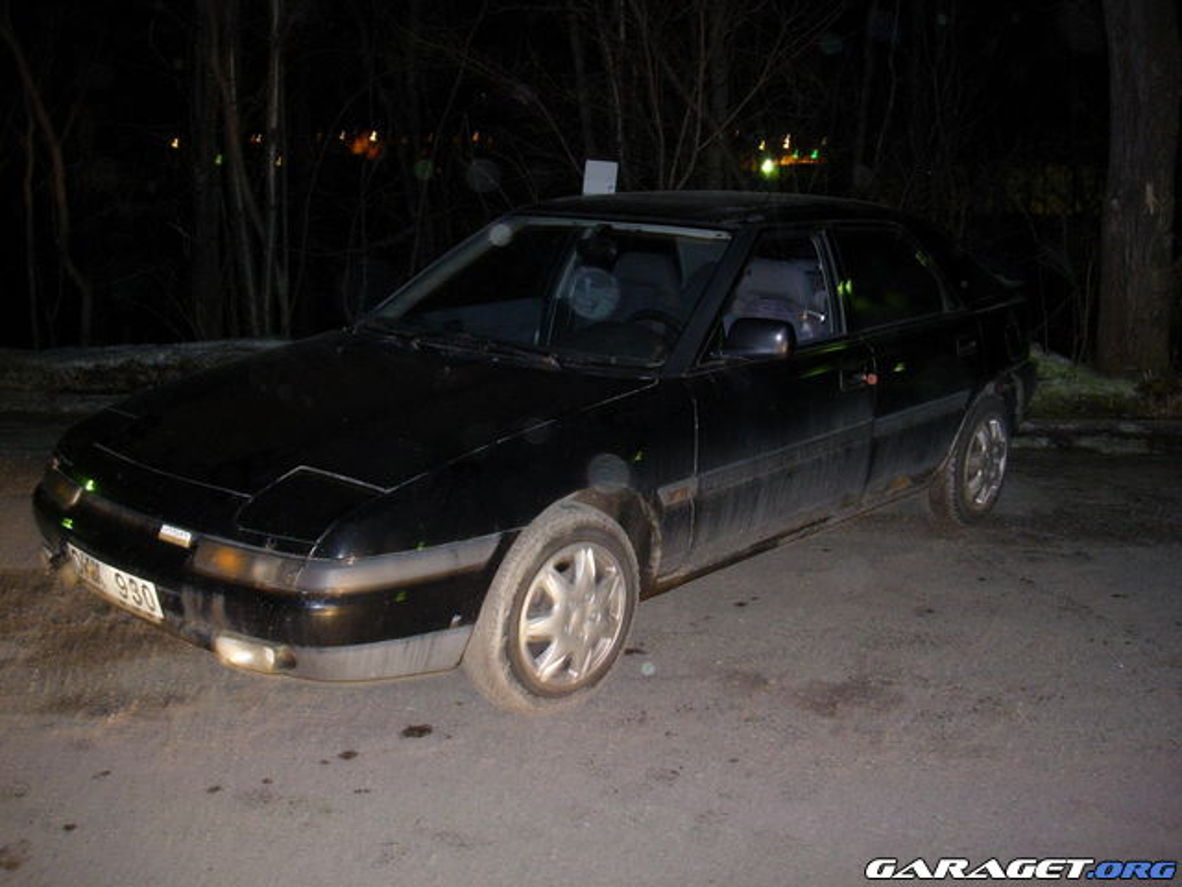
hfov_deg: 49.0
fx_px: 1298
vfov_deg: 37.7
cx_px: 591
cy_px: 444
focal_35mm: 38
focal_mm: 7.8
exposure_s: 1/2.5
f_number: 2.8
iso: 200
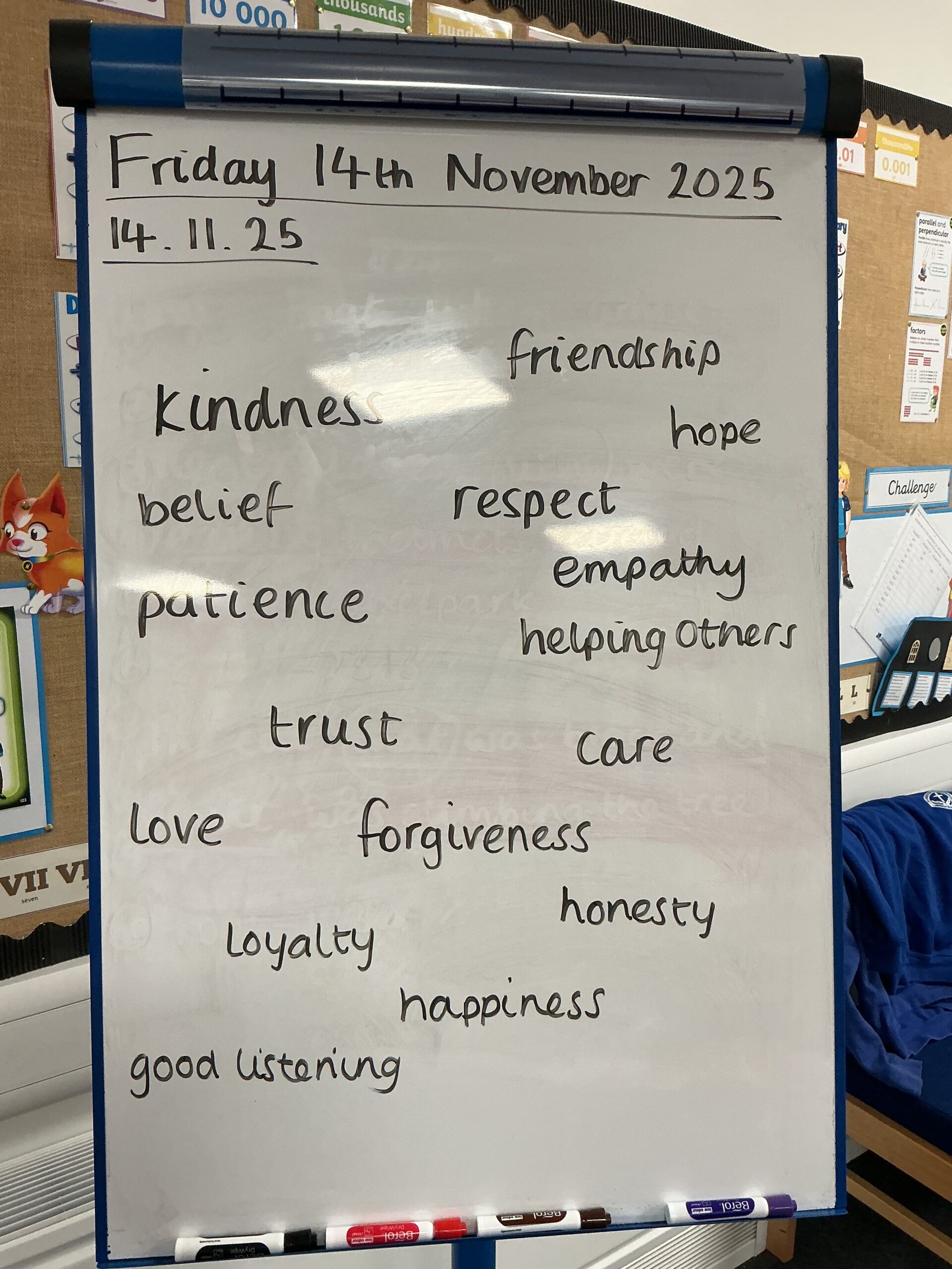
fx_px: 1063
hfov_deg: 48.2
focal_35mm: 29
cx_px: 476
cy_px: 634
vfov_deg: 61.7
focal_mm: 3
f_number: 1.8
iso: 80
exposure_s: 1/60
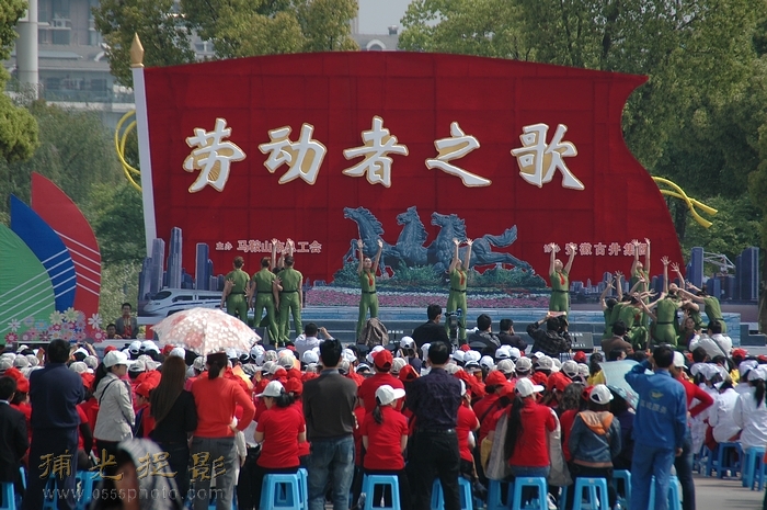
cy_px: 255
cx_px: 384
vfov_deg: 4.6
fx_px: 6384
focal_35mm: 300
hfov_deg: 6.9
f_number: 7.1
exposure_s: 1/800
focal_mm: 200
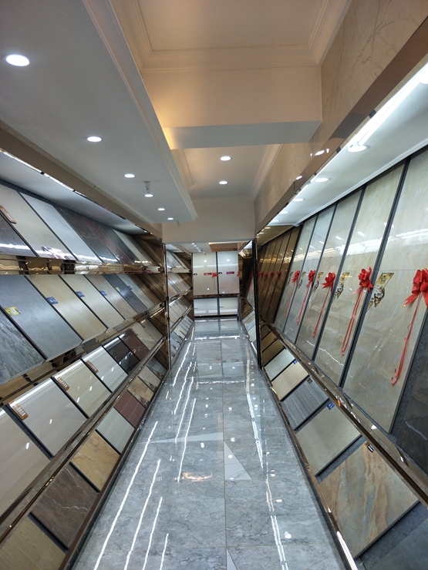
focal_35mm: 24
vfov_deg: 71.6
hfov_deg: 56.8
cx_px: 214
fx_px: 396
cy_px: 285
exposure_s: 1/119
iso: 34
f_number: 1.7
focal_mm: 4.1
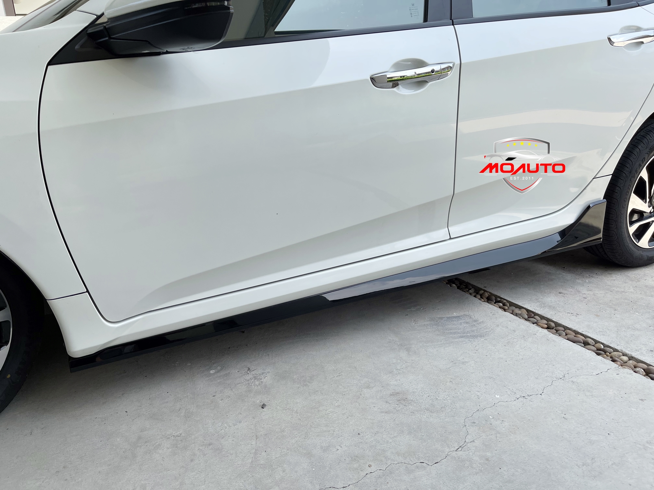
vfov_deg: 53.1
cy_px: 245
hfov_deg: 67.3
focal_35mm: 26
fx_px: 491
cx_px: 327
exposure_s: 1/1140
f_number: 1.6
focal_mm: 5.1
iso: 32
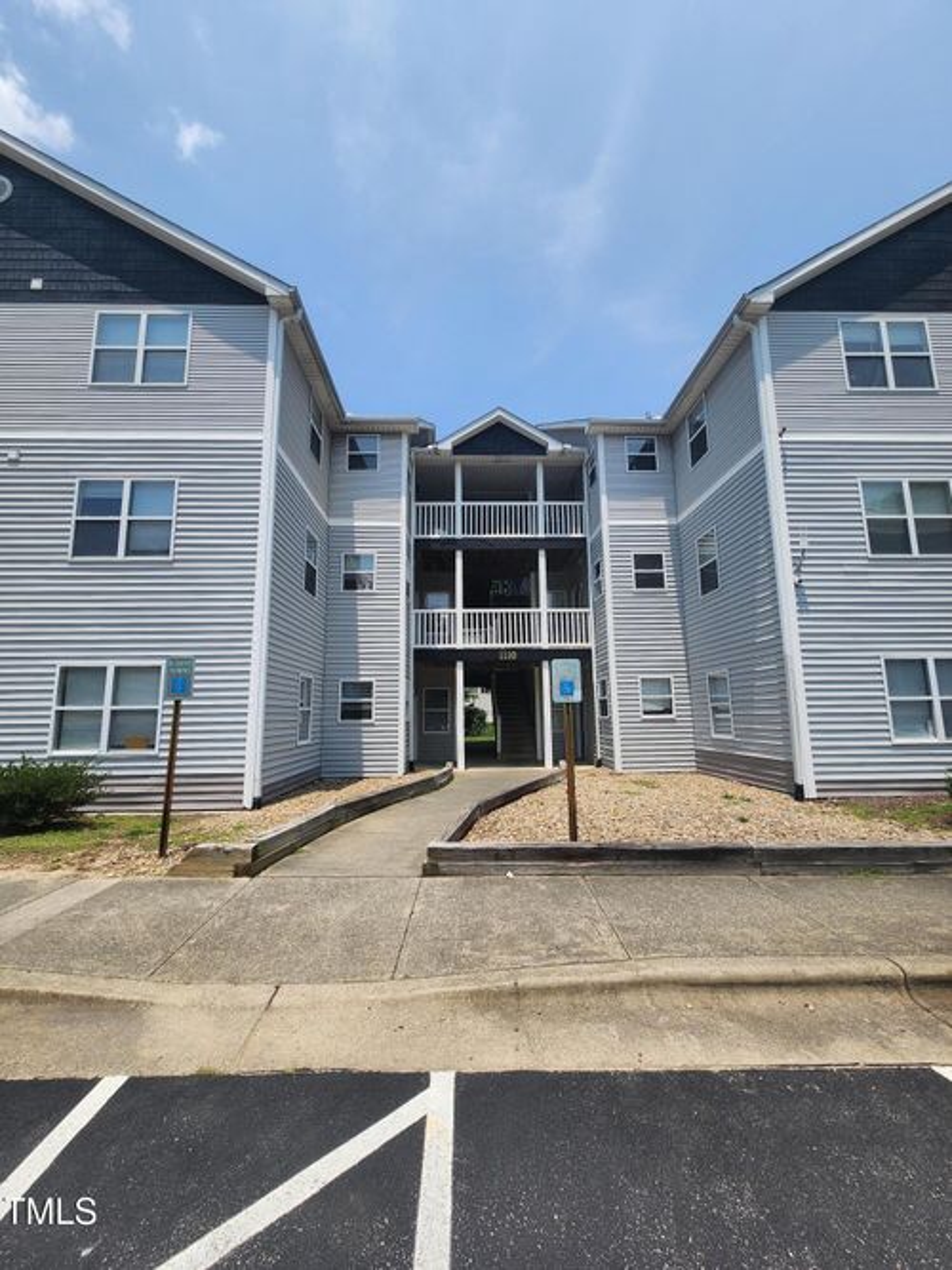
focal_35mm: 13
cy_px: 635
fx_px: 477
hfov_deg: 89.9
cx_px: 476
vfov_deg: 106.2
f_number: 2.2
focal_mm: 2.2
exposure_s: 1/2321
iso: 50
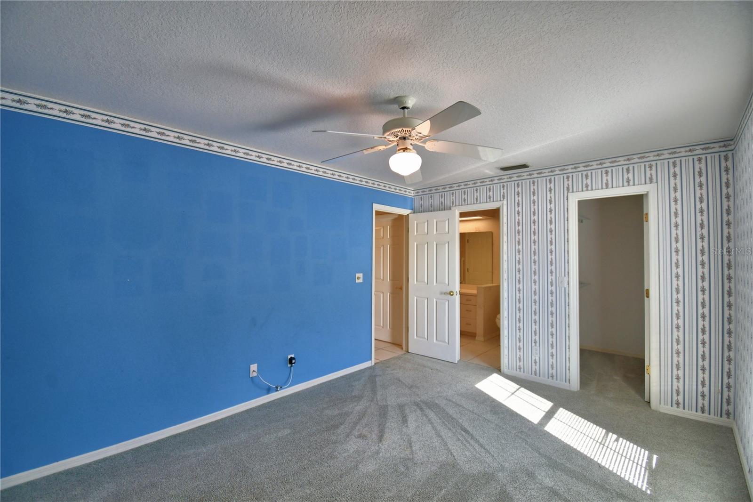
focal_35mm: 15
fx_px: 314
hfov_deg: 100.4
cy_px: 251
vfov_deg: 77.3
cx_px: 376
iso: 400
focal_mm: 10
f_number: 4.5
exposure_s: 1/100
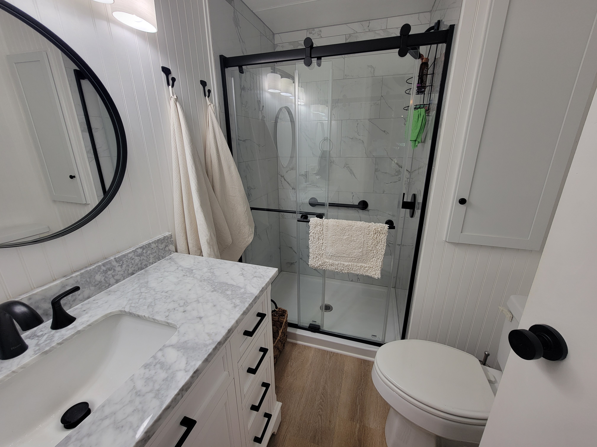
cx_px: 298
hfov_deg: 106.2
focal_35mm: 13
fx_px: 224
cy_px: 224
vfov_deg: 89.9
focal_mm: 2.2
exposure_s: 1/120
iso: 80
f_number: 2.2
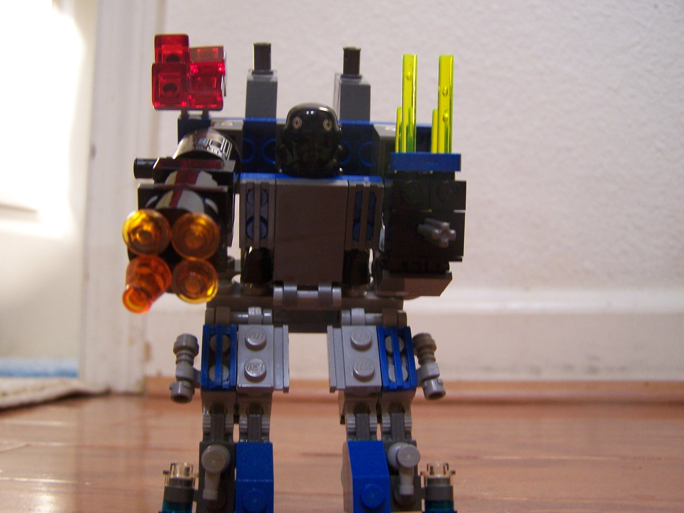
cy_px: 256
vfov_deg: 37.7
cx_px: 342
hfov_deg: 49.0
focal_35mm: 38
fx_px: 751
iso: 160
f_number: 2.8
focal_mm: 6.3
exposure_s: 1/25
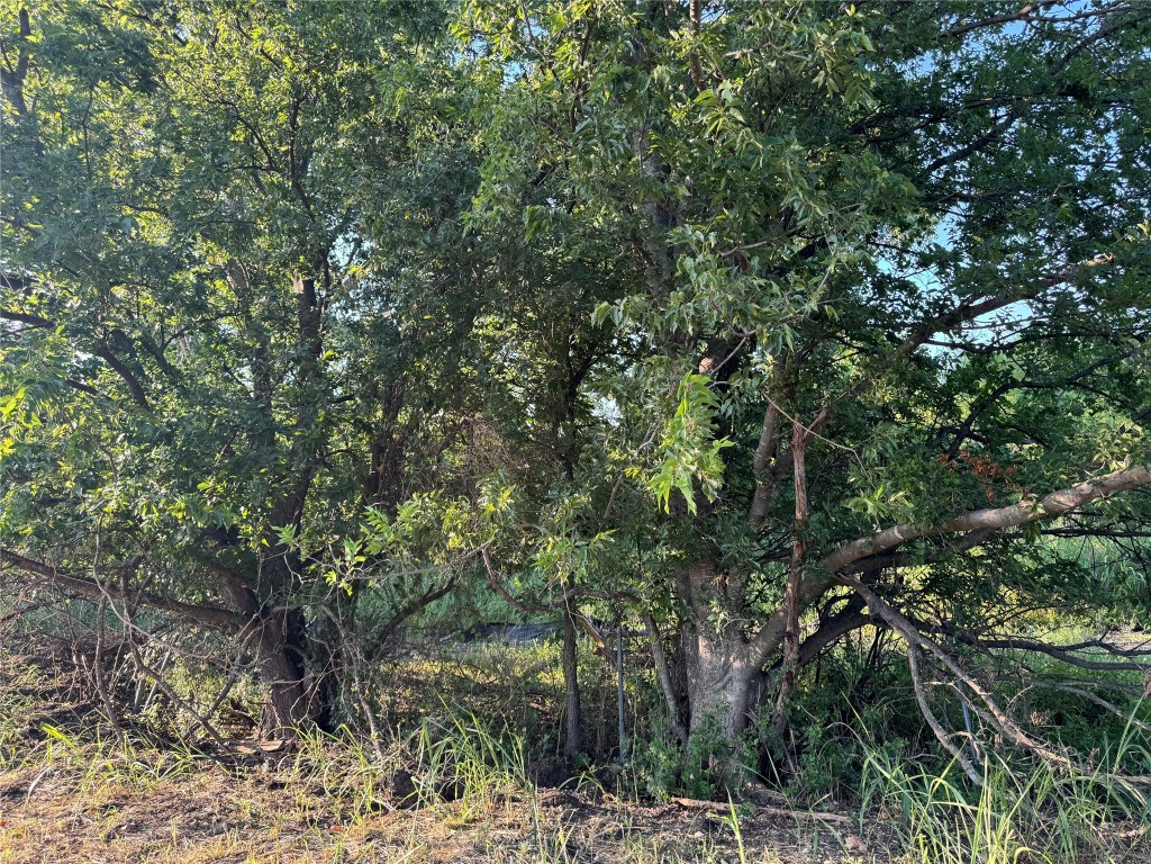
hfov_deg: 71.6
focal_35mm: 24
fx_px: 798
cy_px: 432
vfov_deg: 56.8
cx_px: 576
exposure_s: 1/177
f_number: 1.78
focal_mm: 6.76
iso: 64
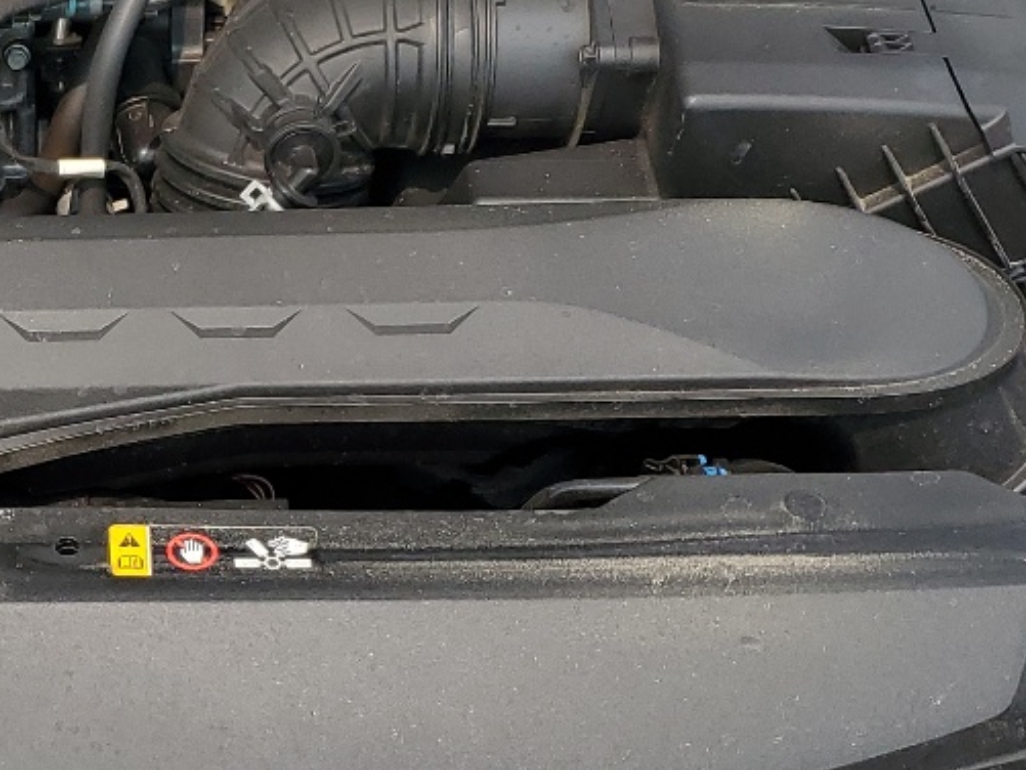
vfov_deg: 17.8
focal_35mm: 83
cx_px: -72
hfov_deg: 22.4
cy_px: 467
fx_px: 2461
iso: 50
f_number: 1.5
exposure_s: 1/2000
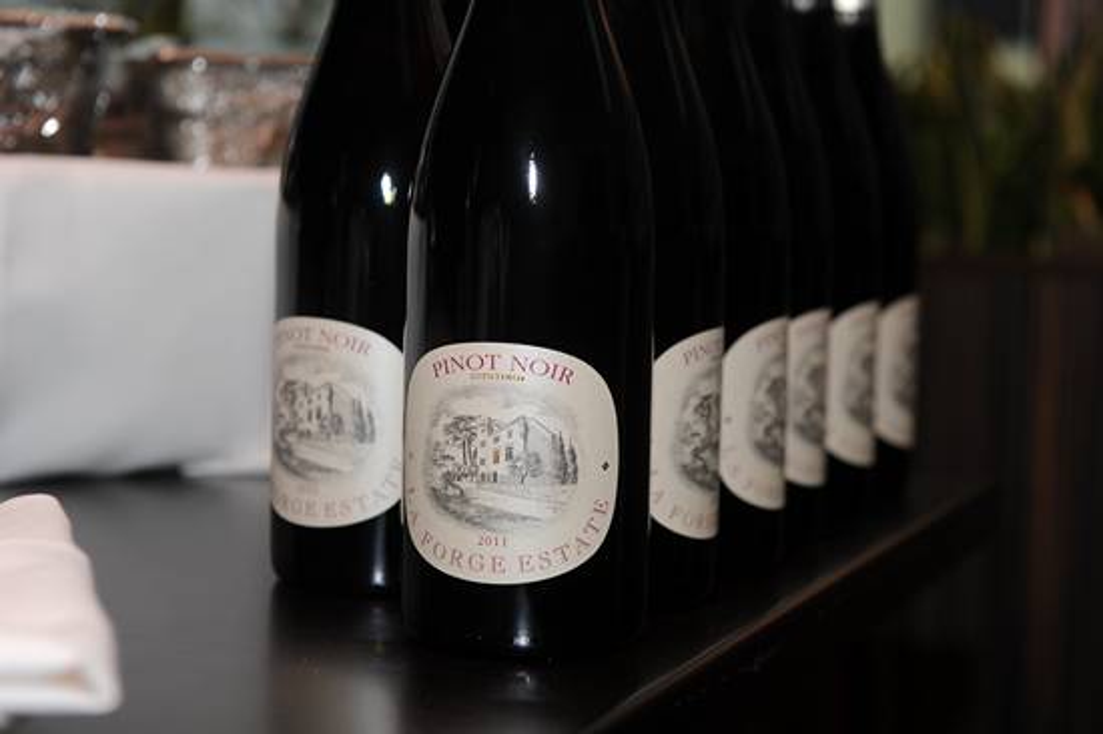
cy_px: 367
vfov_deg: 19.4
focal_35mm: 70
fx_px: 2143
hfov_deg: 28.9
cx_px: 552
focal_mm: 70
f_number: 5.6
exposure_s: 1/200
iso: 200
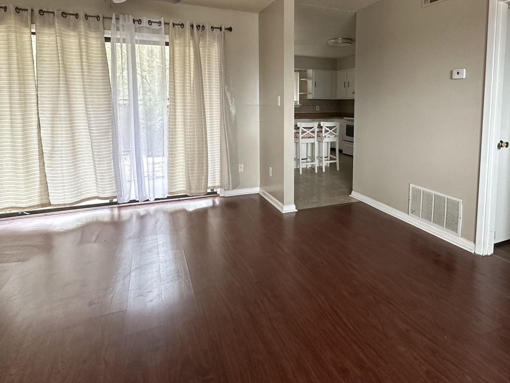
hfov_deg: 73.1
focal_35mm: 23
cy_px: 132
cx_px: 307
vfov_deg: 57.7
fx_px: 339
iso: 320
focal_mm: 2.22
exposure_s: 1/98
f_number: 2.2
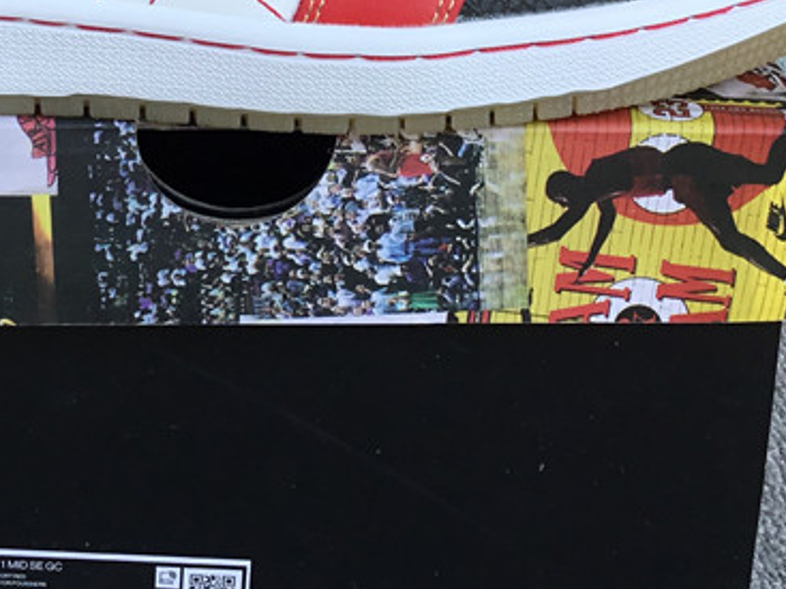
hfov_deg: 25.5
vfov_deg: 18.8
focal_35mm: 76
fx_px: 1725
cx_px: 231
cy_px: -3
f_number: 2.4
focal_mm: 3.3
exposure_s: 1/386
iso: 25
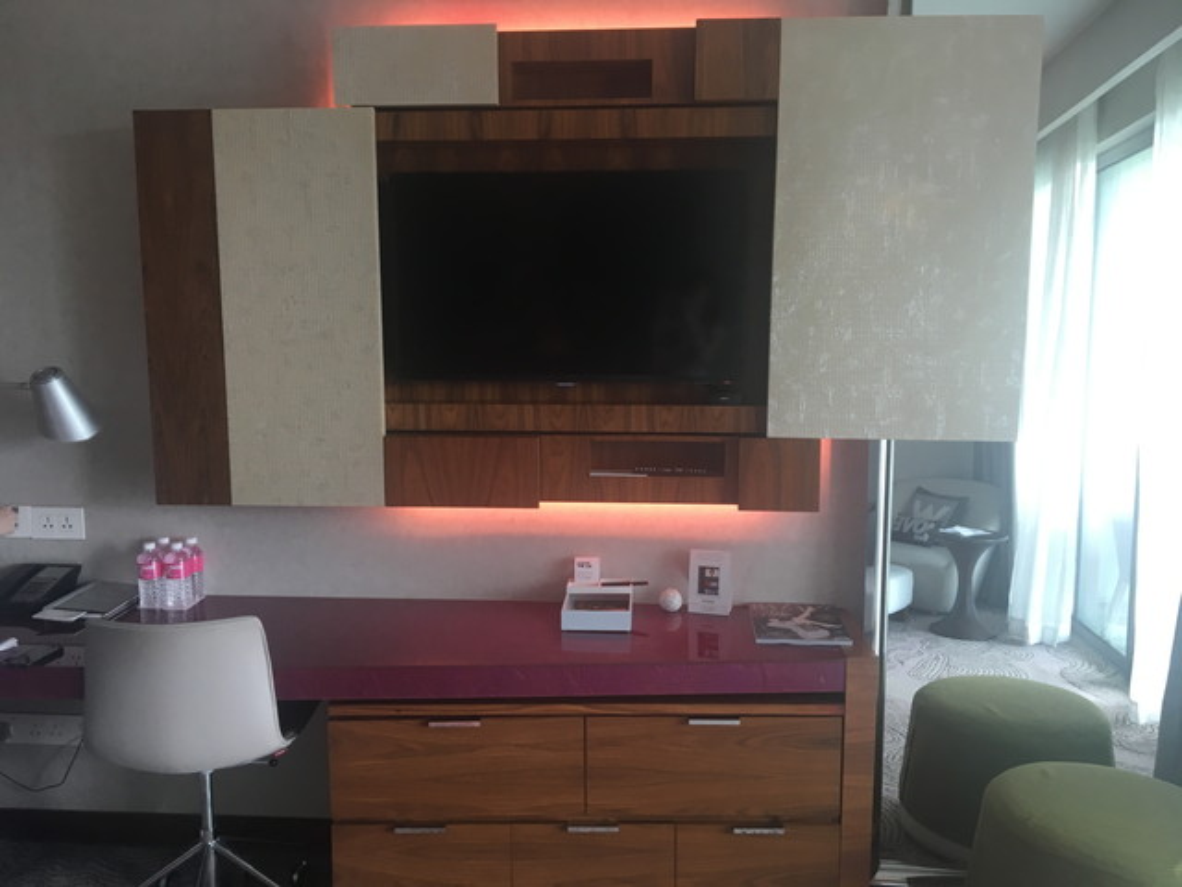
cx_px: 591
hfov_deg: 61.7
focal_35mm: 29
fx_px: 990
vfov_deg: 48.2
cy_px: 444
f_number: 2.2
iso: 80
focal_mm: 4.15
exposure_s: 1/33
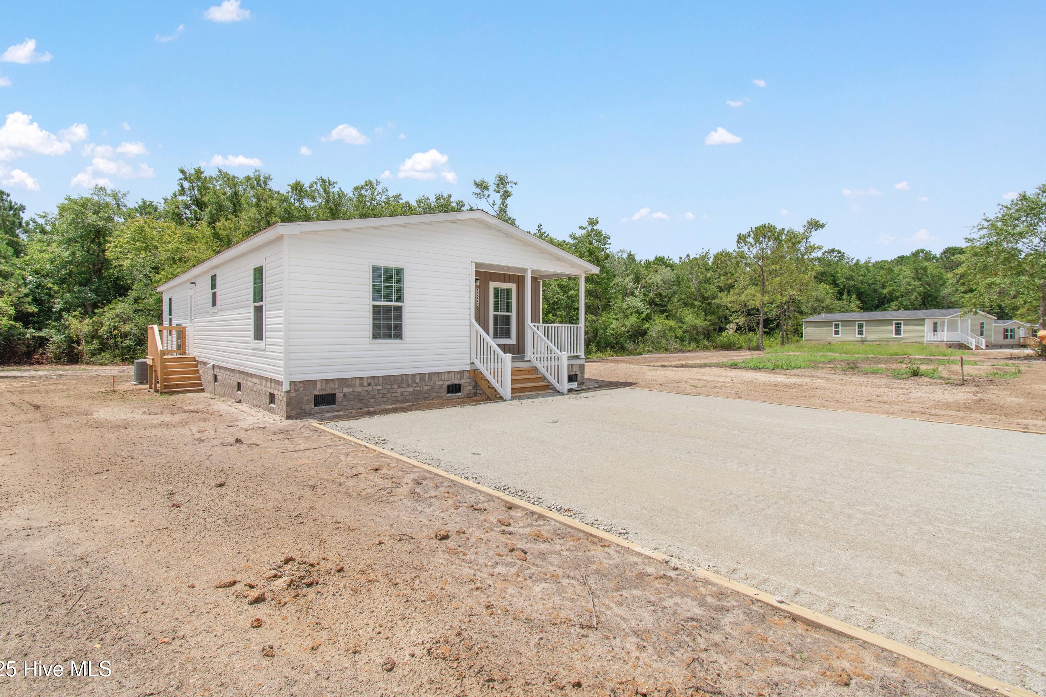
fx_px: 465
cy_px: 331
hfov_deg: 96.7
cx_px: 511
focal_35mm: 16
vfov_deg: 73.7
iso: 100
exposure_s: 1/800
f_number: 8
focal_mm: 10
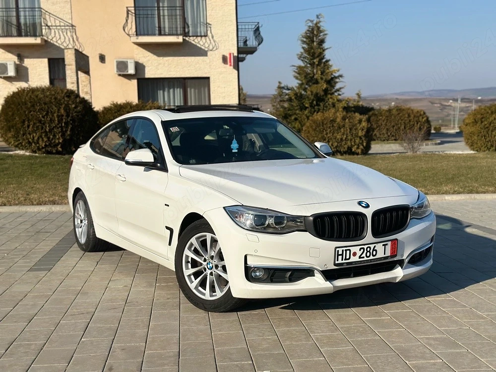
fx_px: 688
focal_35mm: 48
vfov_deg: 30.3
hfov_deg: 39.7
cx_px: 248
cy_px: 186
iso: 100
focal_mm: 6.86
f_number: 1.78
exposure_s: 1/15873
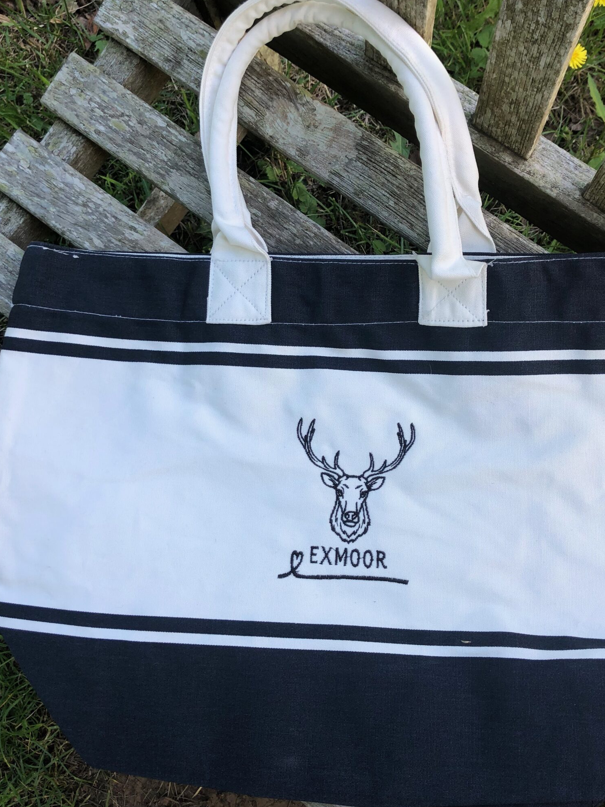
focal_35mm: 36
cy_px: 384
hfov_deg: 39.6
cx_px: 339
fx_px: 839
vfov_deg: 51.3
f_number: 1.8
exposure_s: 1/166
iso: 20
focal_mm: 3.99
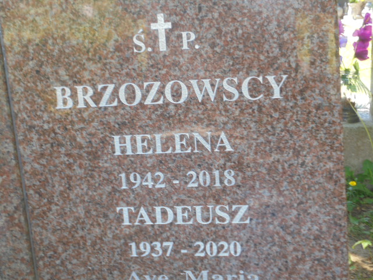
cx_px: 186
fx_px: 528
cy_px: 140
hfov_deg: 38.9
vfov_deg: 29.7
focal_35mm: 49
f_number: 4.8
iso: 100
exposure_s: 1/30
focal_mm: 8.9
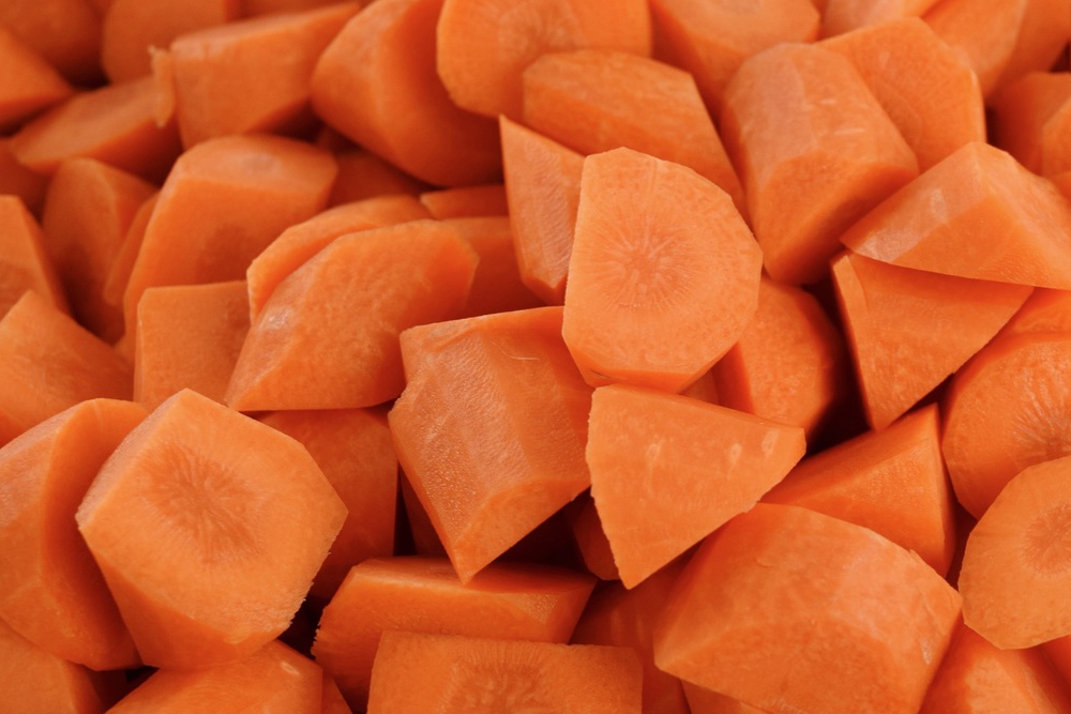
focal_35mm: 70
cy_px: 354
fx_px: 2075
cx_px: 745
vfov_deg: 19.5
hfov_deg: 28.7
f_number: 7.1
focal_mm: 31
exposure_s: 1/200
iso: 400
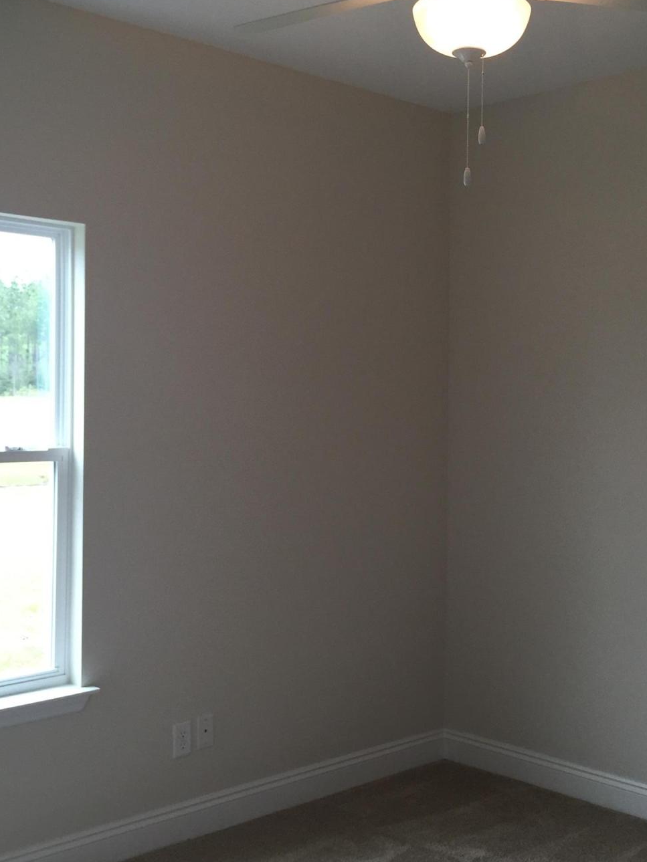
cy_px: 445
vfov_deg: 42.1
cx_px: 393
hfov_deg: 32.1
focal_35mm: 45
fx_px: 1121
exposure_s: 1/120
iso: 50
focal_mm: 4.15
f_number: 2.2
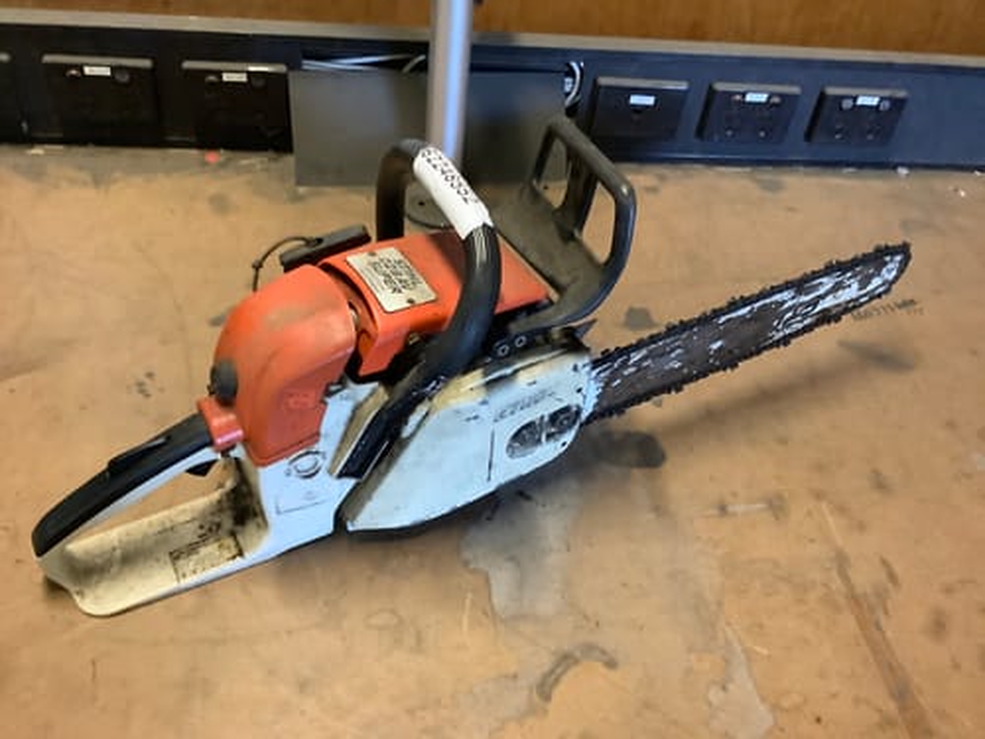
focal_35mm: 31
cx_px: 492
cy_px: 370
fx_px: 882
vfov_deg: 45.4
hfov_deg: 58.4
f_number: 2.4
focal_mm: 3.3
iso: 400
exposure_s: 1/33
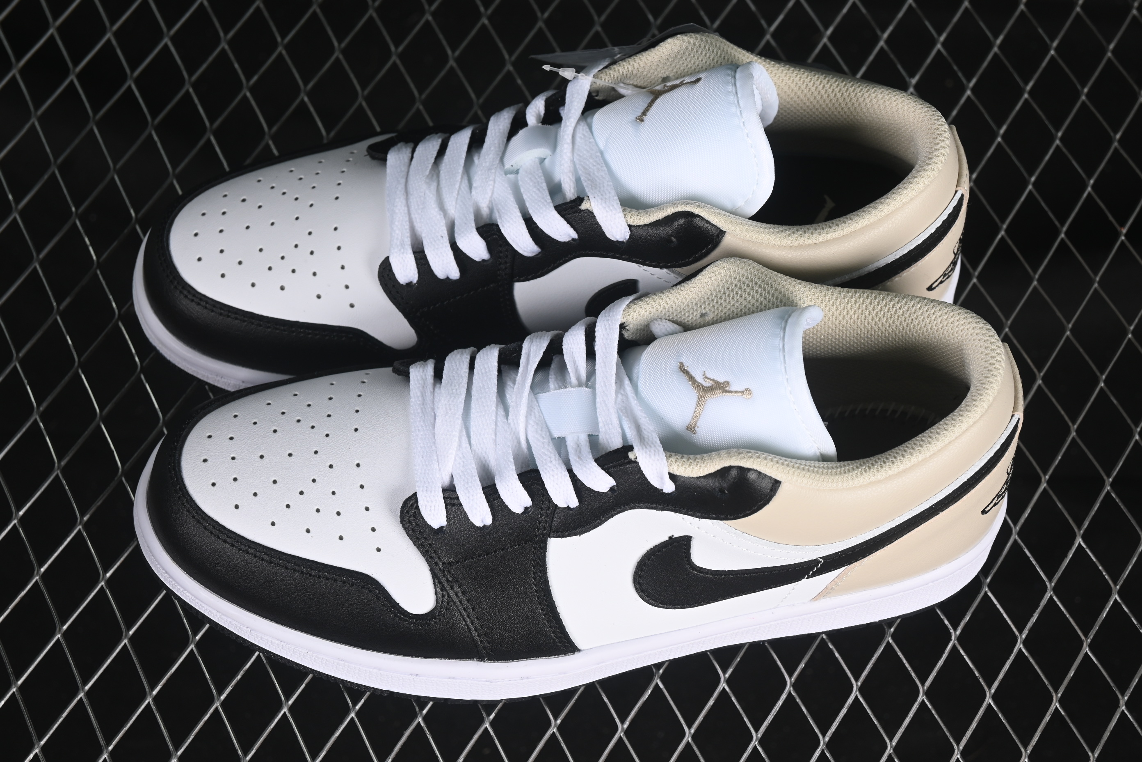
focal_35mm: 75
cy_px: 381
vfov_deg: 18.2
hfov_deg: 27.0
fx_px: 2379
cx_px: 571
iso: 160
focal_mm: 50
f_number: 7.1
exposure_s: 1/60
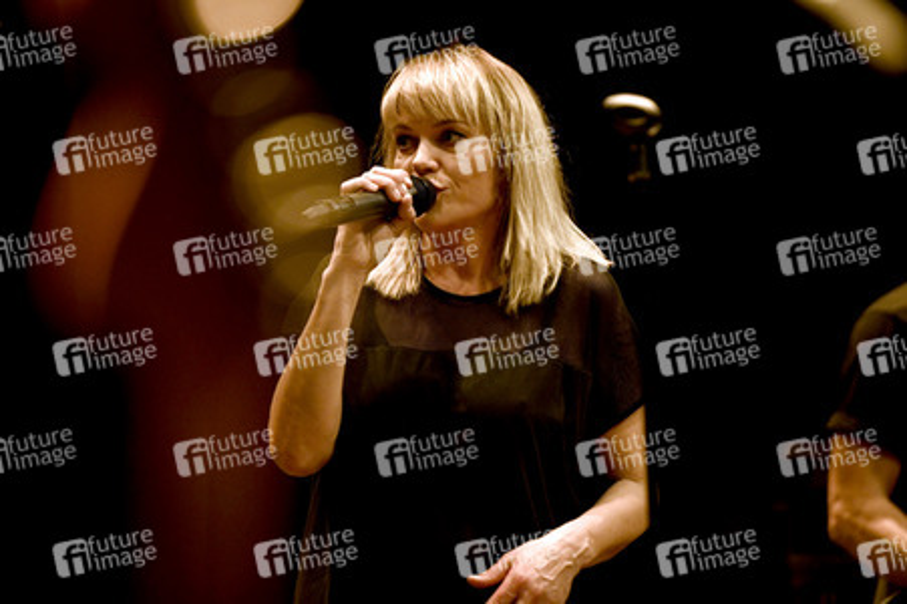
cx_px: 454
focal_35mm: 200
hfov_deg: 10.3
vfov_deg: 6.9
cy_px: 302
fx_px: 5035
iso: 2500
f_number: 2.8
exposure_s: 1/200
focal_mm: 200
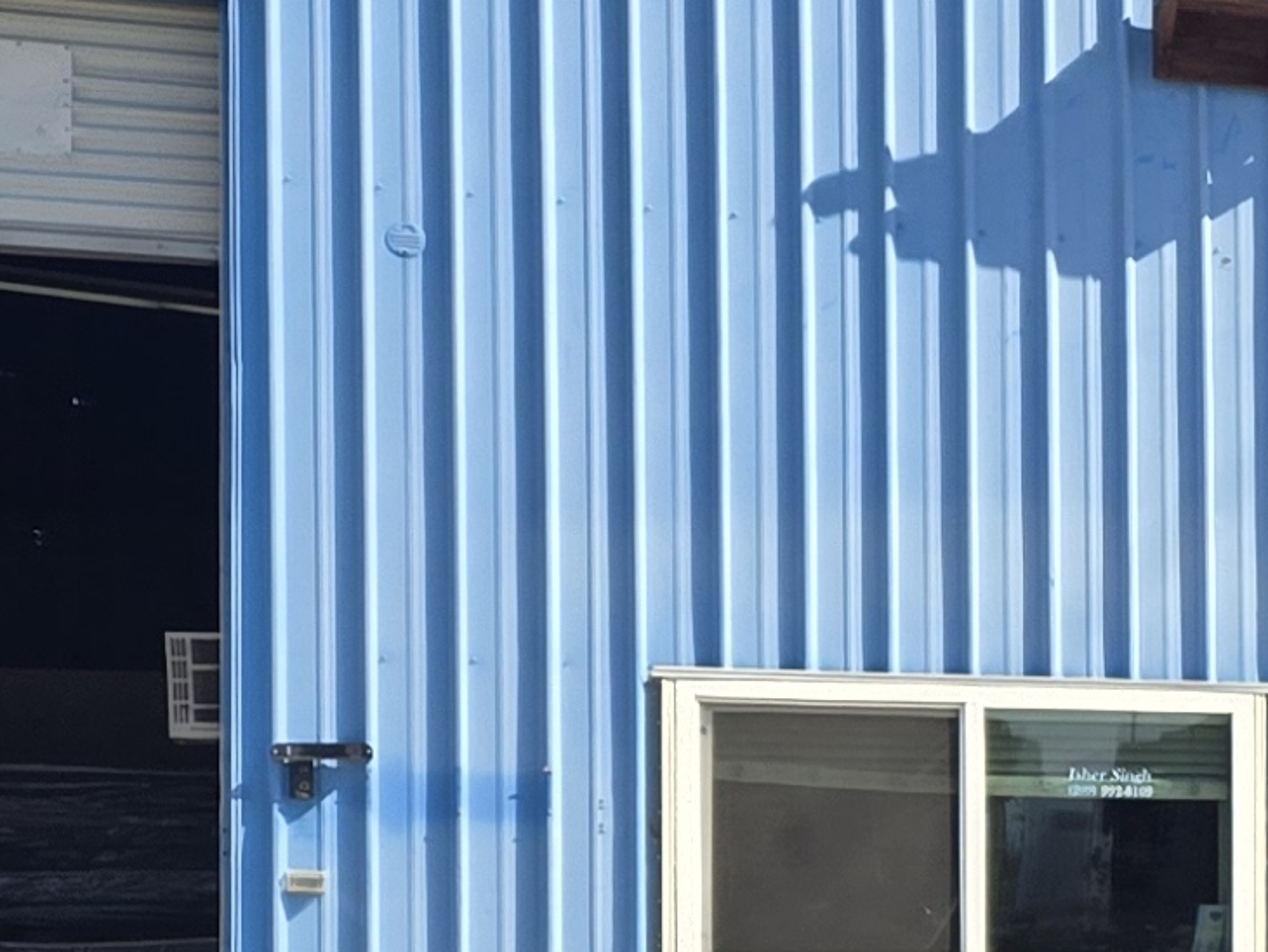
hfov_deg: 12.0
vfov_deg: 11.6
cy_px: 1044
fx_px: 4617
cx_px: 3186
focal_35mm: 126
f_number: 1.8
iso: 25
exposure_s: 1/986
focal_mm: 5.4
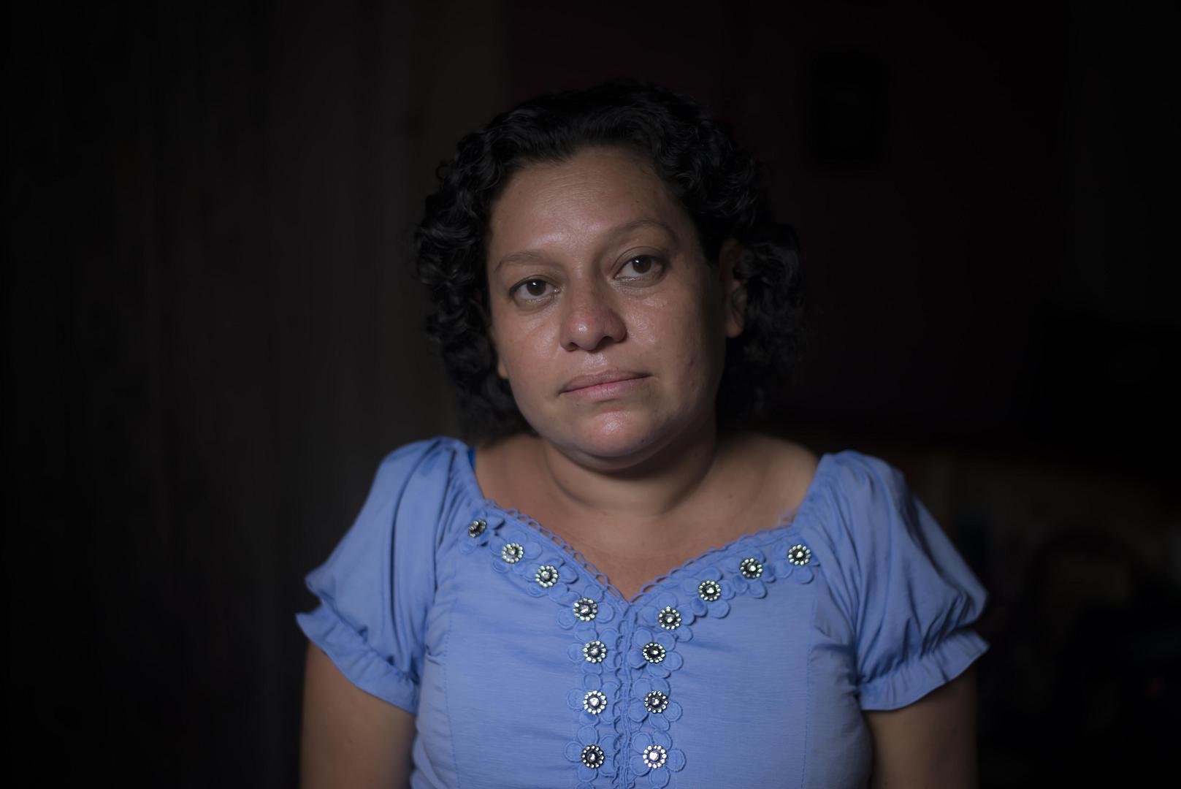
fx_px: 1641
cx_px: 590
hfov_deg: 39.6
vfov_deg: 27.0
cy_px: 394
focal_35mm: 50
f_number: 1.8
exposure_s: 1/200
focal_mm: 50
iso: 320
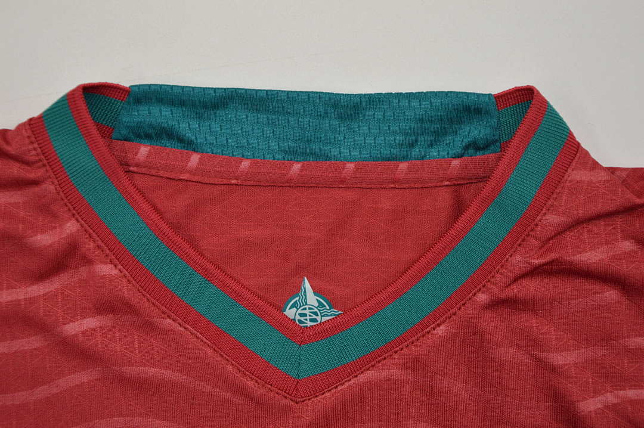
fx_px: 1206
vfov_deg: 20.1
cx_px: 322
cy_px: 214
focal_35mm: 68
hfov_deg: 29.9
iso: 400
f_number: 7.1
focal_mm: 45
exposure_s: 1/200
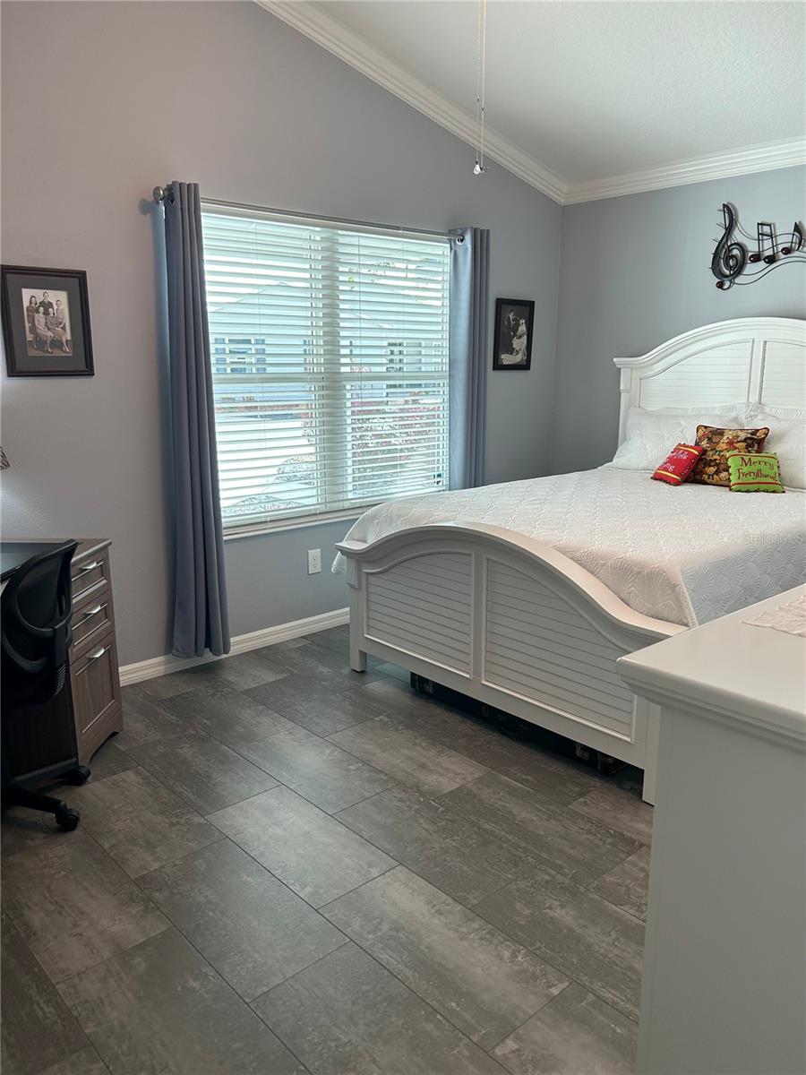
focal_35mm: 26
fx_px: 807
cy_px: 538
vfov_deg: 67.3
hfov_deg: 53.1
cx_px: 403
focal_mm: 5.7
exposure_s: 1/124
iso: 64
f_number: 1.5
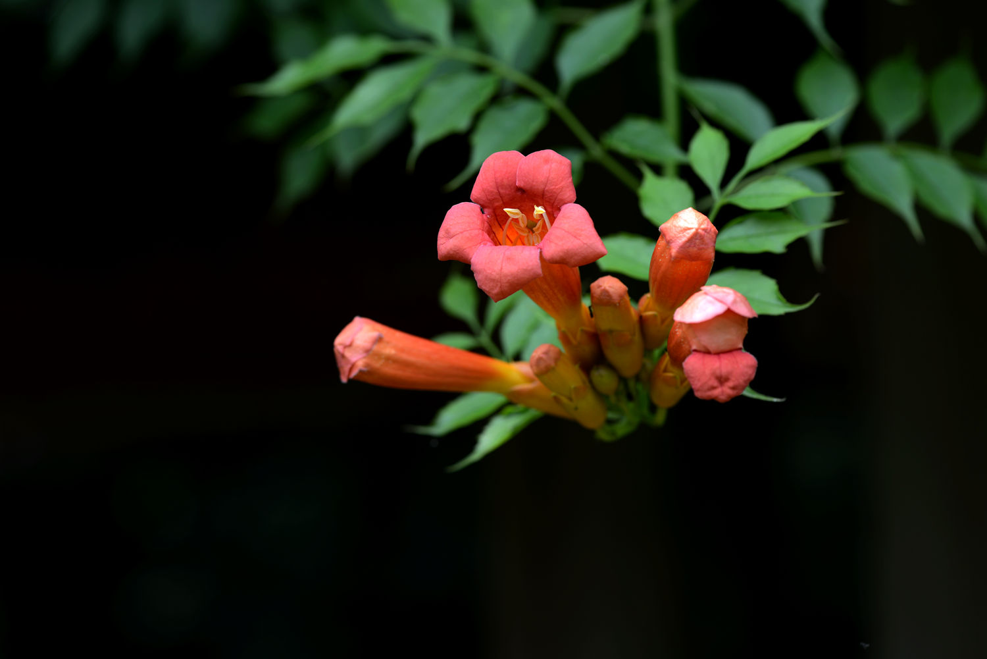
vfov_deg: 13.0
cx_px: 494
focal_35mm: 105
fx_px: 2879
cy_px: 330
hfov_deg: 19.5
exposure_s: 1/160
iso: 100
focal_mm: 105
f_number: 5.6
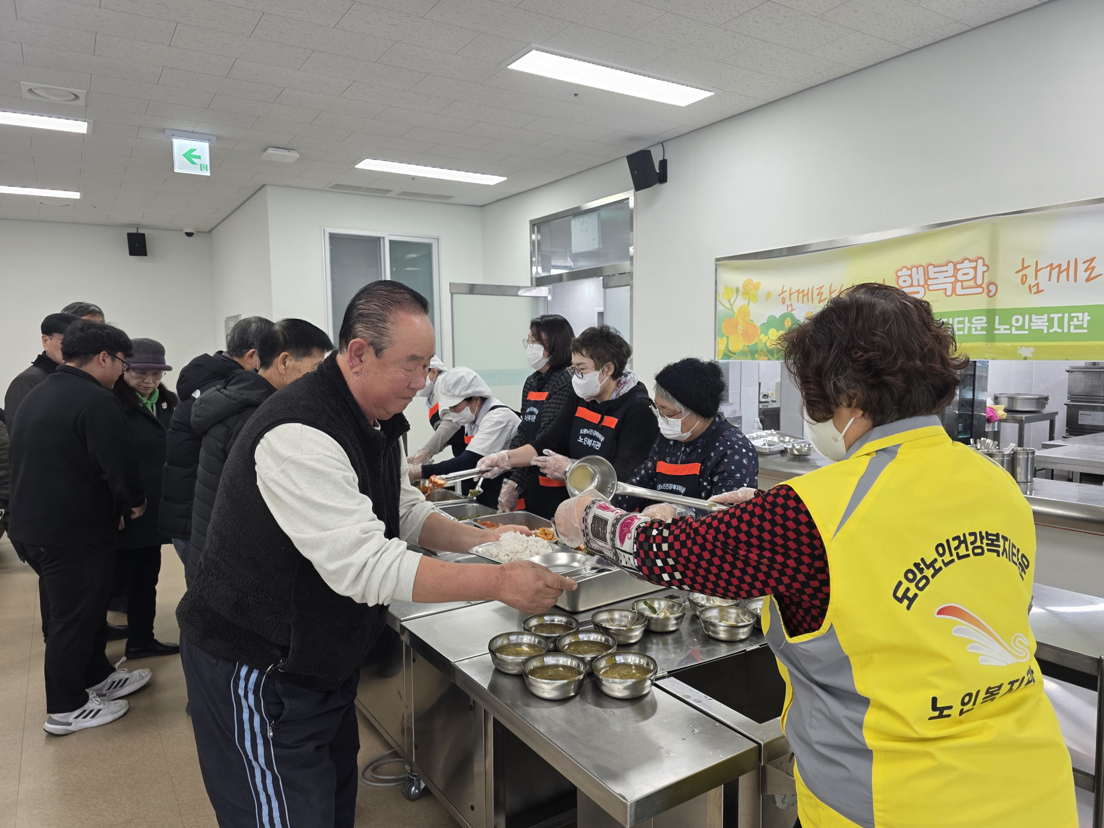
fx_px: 734
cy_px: 414
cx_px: 552
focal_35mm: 23
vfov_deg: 58.9
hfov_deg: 73.9
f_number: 1.7
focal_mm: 6.3
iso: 100
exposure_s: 1/120
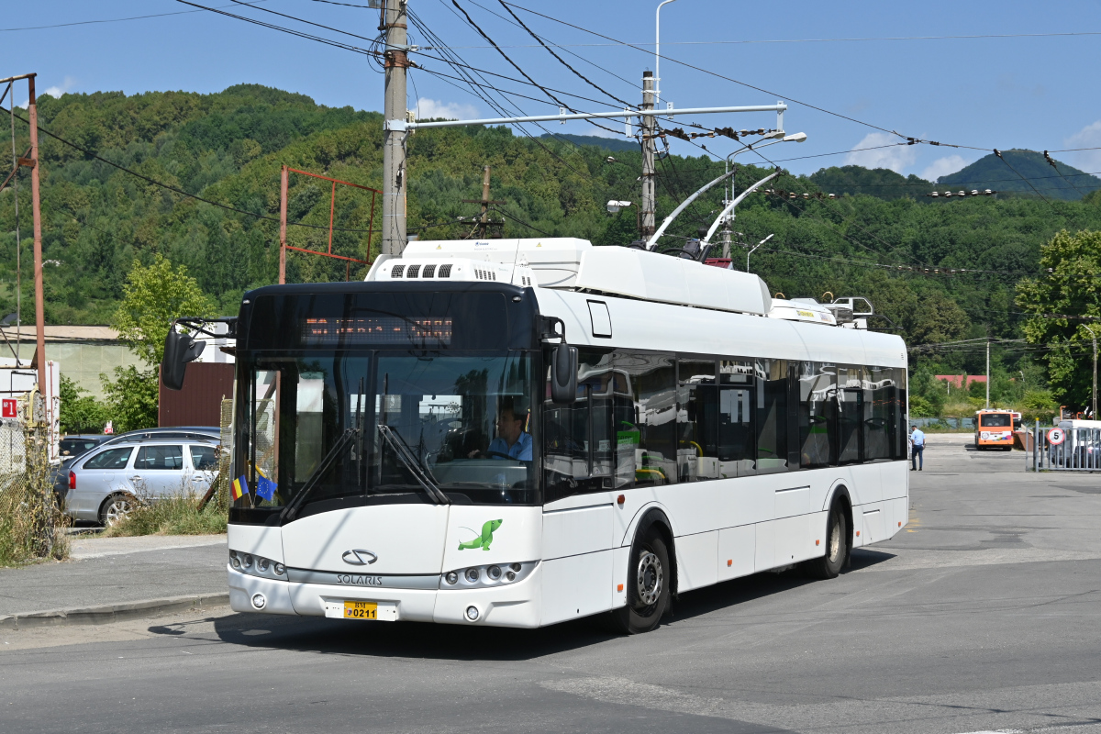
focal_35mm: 63
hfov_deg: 31.9
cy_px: 367
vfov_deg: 21.6
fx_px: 1927
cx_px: 550
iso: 160
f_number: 6.3
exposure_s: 1/1250
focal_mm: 42
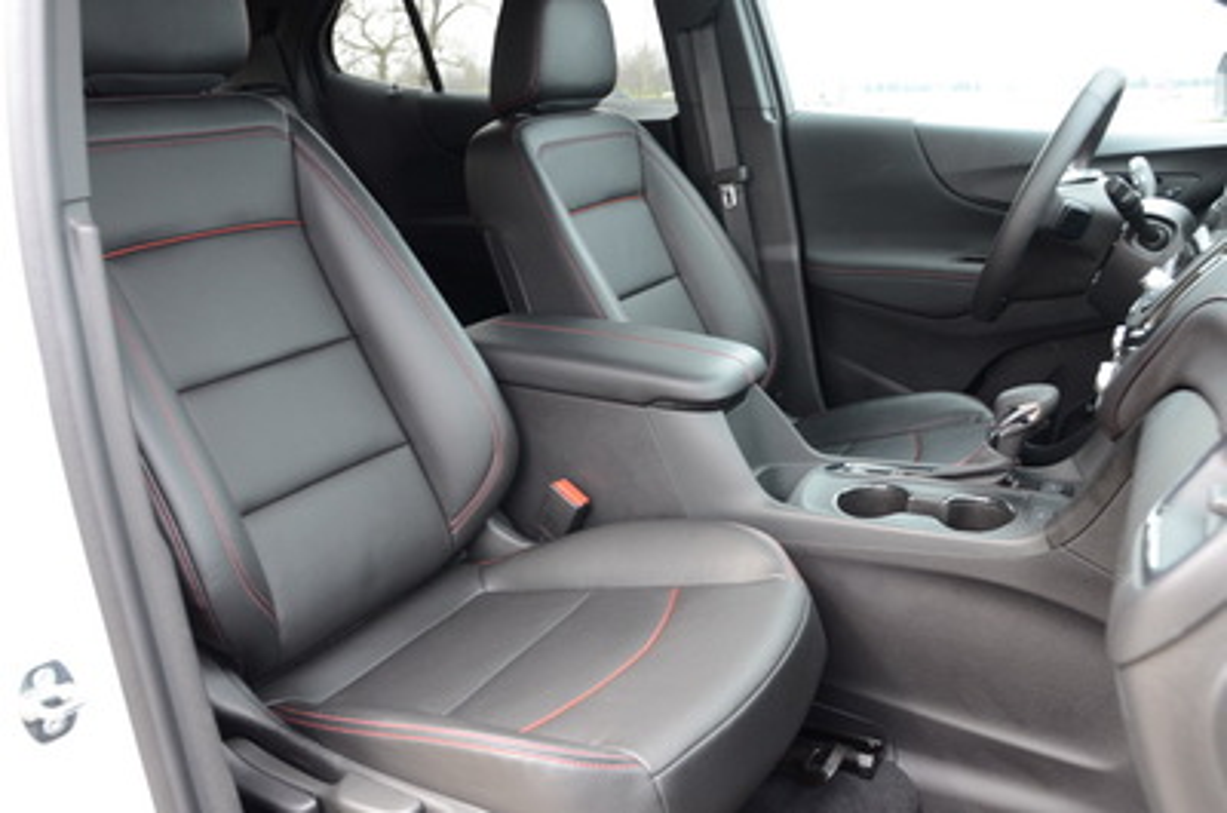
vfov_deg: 39.8
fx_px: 1123
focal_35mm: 33
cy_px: 406
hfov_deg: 57.3
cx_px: 614
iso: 800
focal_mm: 22
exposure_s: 1/160
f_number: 6.3
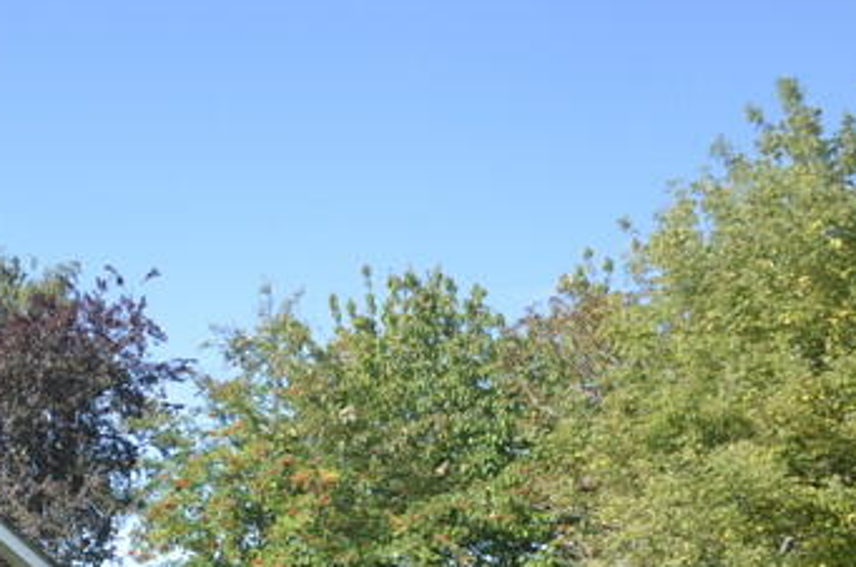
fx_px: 1068
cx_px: -274
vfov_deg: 26.4
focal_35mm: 45
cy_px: 682
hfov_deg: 32.2
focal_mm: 10
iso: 180
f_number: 8
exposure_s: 1/250
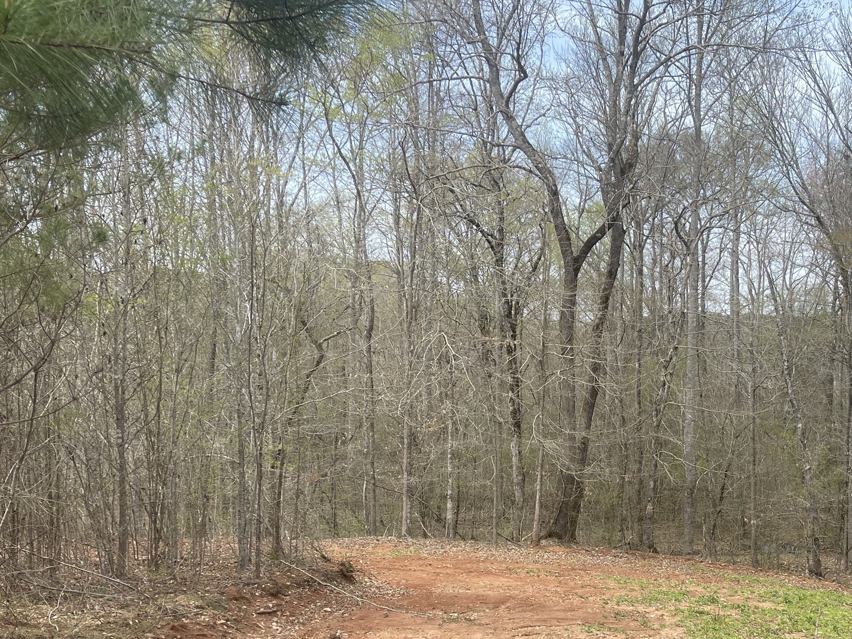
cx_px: 570
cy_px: 469
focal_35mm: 44
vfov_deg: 32.3
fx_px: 1083
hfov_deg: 42.3
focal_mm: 5.1
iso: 32
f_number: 1.6
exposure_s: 1/1323
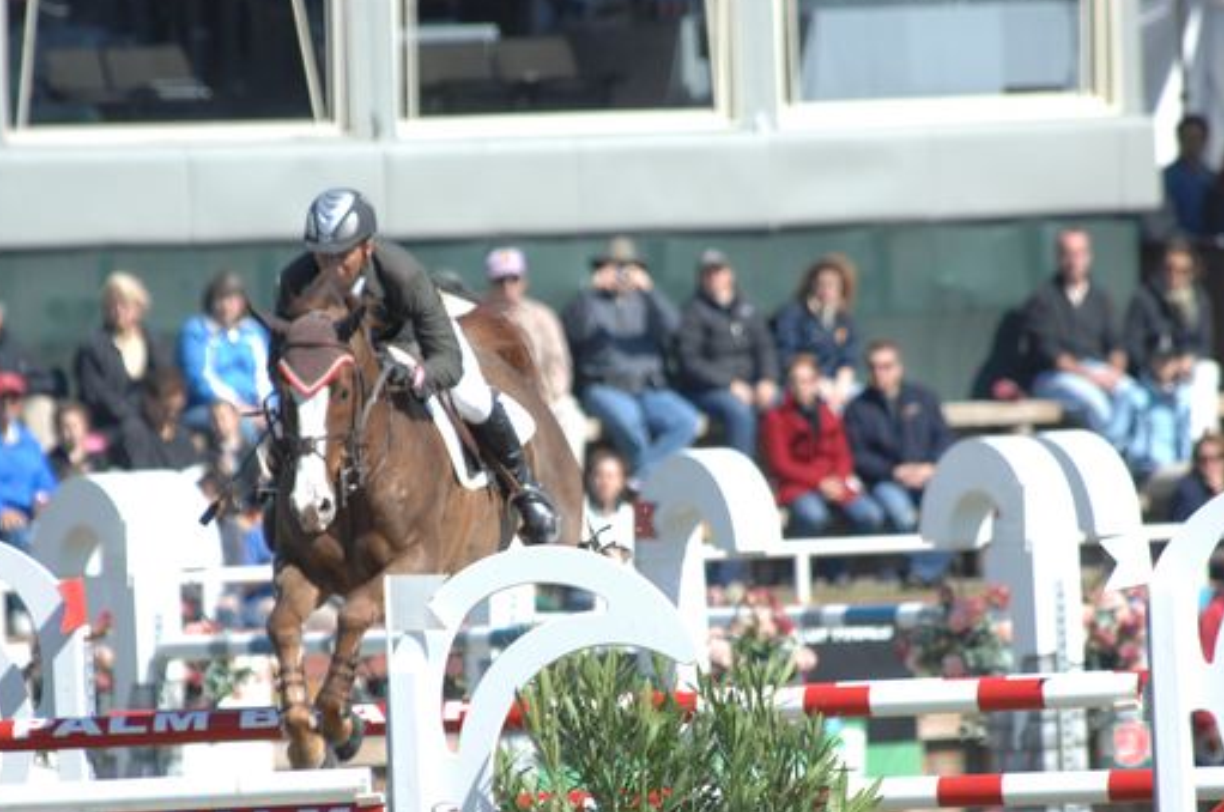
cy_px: 492
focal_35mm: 752
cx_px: 616
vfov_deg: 1.8
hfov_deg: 2.7
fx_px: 25528
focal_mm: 400
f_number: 5.6
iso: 200
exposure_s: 1/500
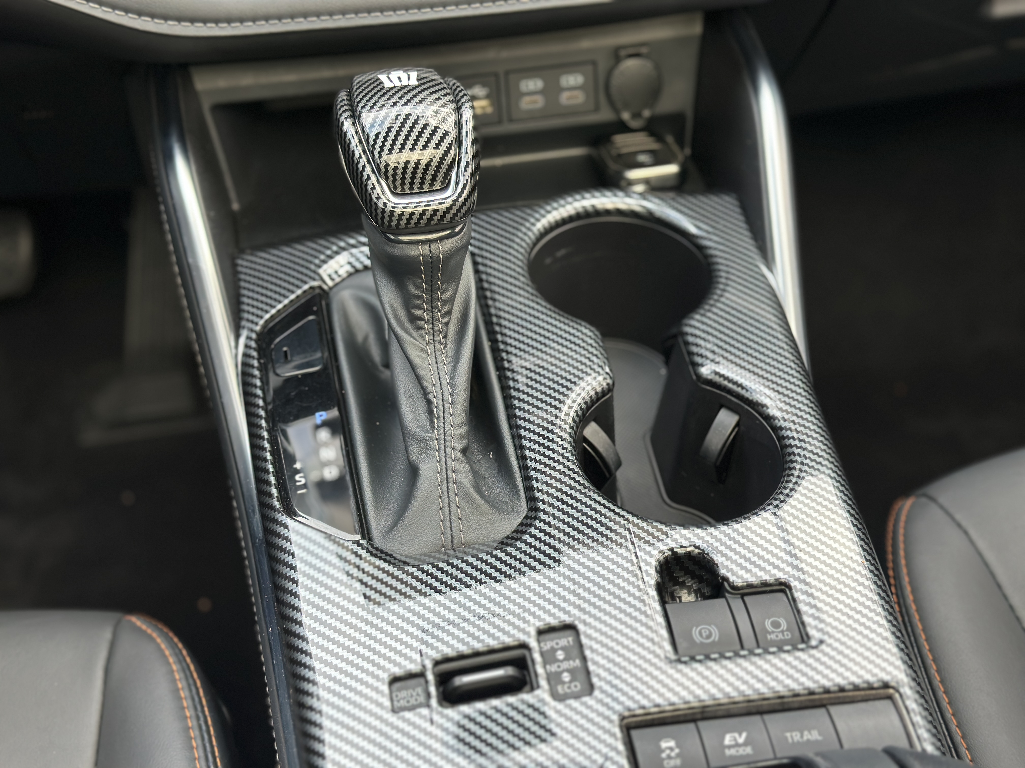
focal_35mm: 48
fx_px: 1421
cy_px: 384
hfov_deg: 39.7
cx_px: 512
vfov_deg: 30.3
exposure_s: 1/121
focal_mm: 6.86
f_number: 1.78
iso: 100
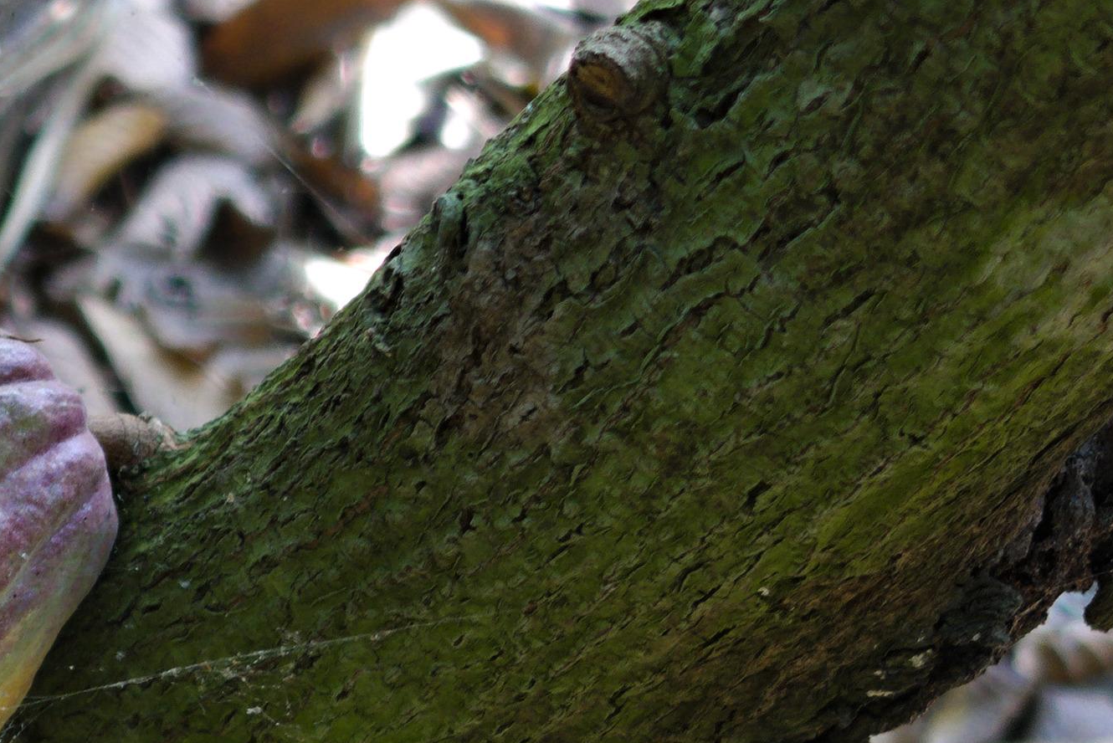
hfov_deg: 19.4
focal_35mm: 99
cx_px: -224
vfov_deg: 13.7
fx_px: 3062
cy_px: 676
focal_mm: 8.8
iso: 100
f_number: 1.8
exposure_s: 1/20
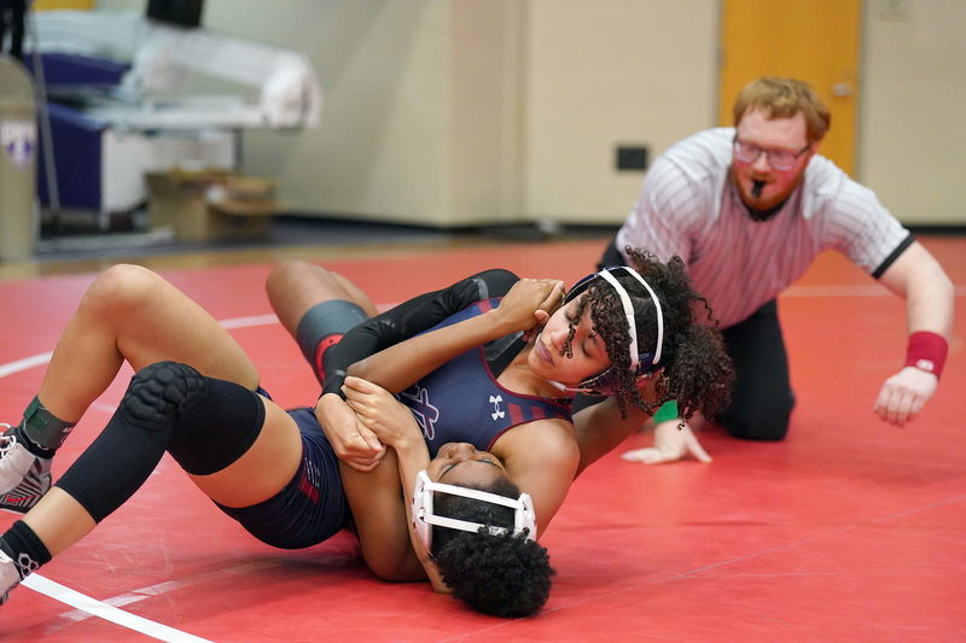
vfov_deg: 15.7
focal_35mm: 87
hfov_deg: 23.4
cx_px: 483
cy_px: 322
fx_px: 2334
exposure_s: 1/1965
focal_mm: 87
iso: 6400
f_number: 2.8
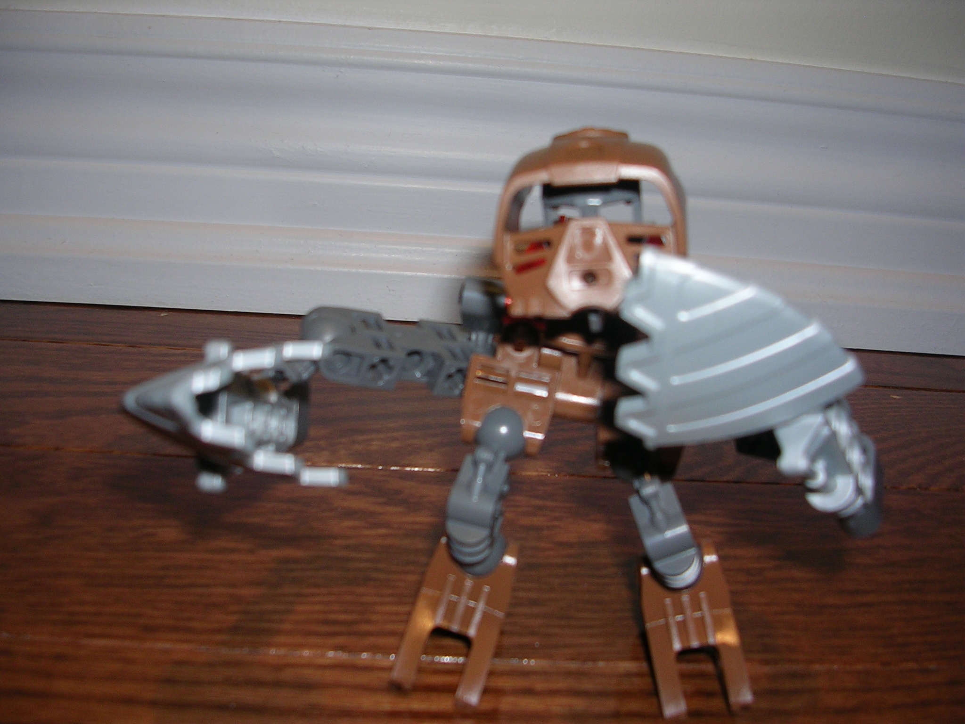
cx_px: 482
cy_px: 362
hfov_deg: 49.0
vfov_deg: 37.7
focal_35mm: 38
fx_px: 1059
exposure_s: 1/60.1
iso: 50
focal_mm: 5.8
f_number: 2.8
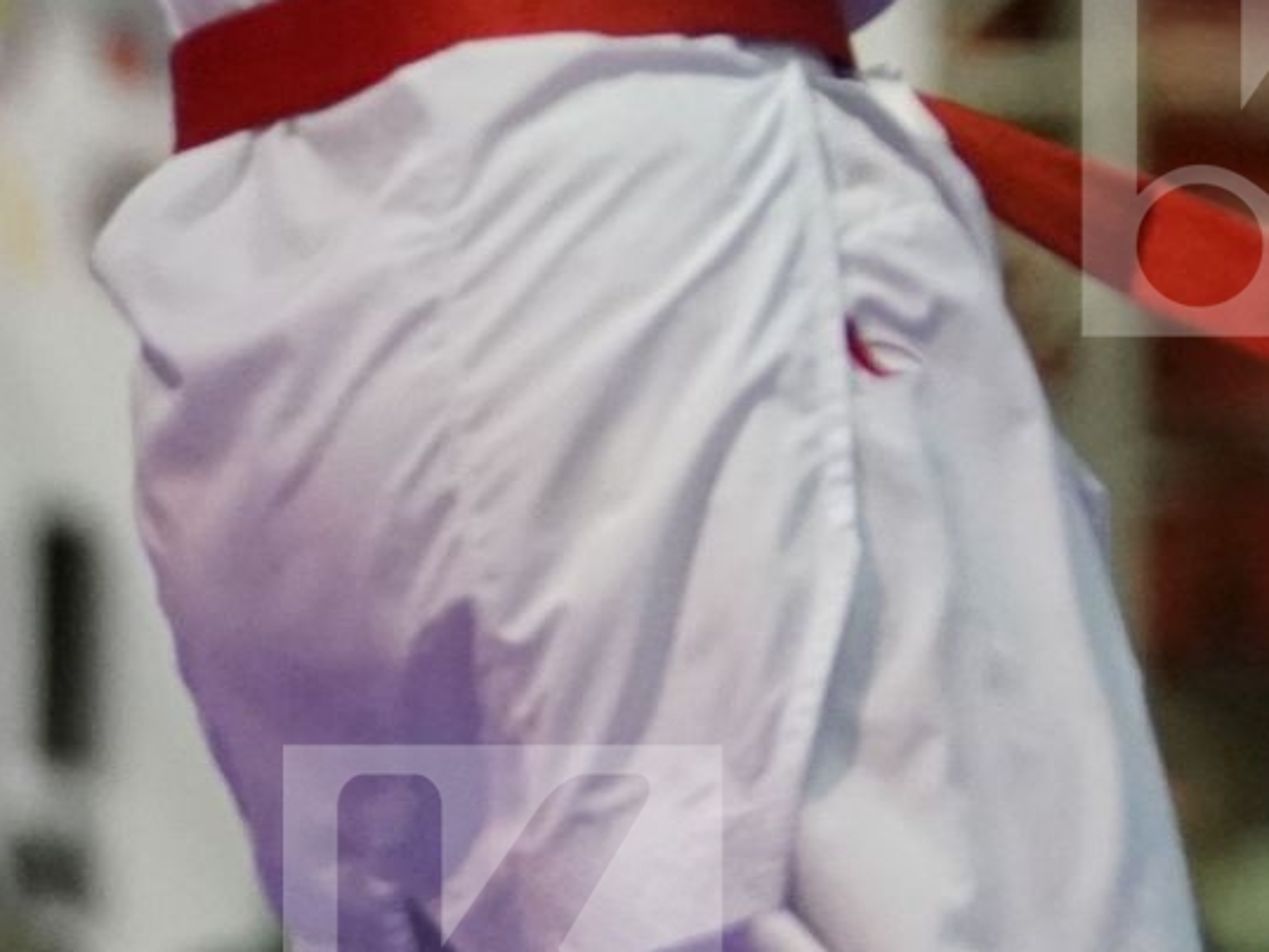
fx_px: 26186
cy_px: 123
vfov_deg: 2.1
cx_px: 2102
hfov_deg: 2.8
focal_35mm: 714
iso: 6400
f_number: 2.8
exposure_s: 1/800
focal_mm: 148
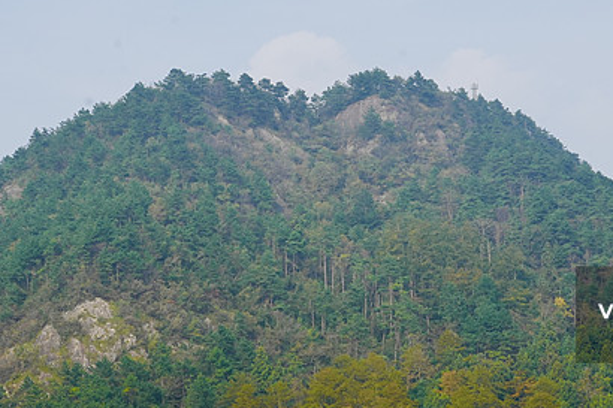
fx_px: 2093
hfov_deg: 16.7
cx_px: 311
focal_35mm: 123
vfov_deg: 11.1
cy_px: 129
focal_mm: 63
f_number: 13
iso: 320
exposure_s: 1/400
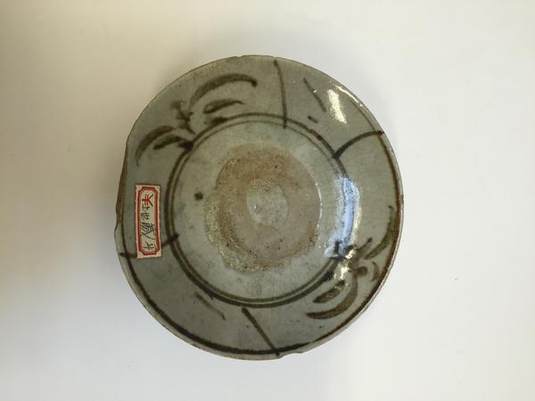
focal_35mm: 29
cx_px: 268
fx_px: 448
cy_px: 200
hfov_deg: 61.7
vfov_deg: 48.2
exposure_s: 1/33
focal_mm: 4.15
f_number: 2.2
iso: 50
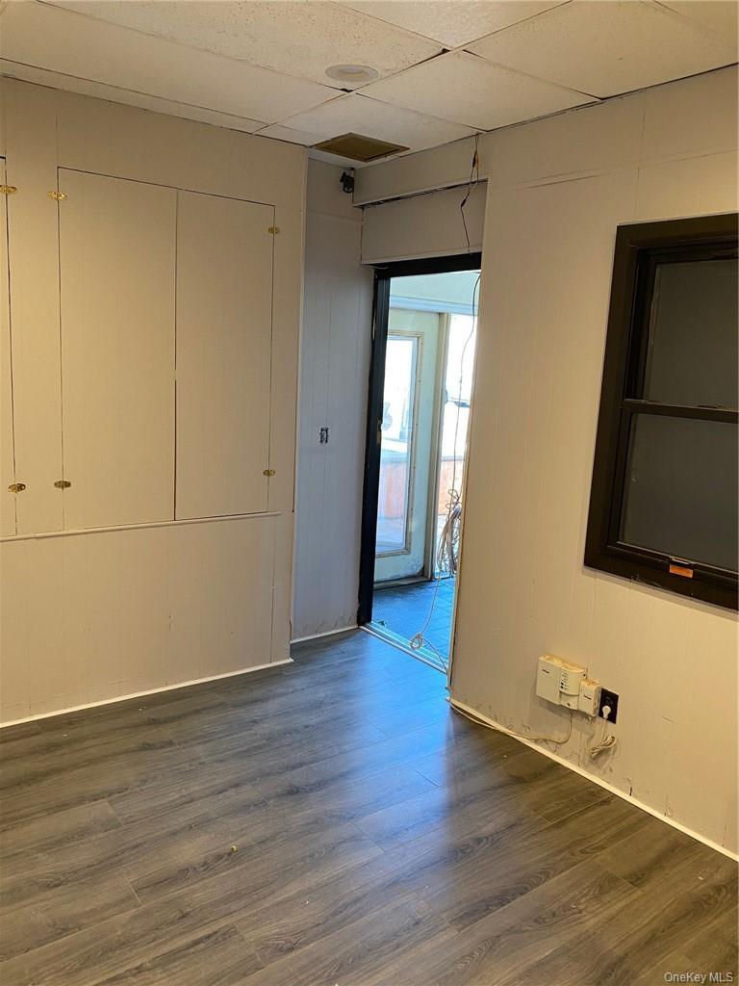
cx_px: 370
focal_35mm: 26
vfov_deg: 67.3
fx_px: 740
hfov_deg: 53.1
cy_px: 493
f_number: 1.8
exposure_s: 1/60
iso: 160
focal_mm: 4.25
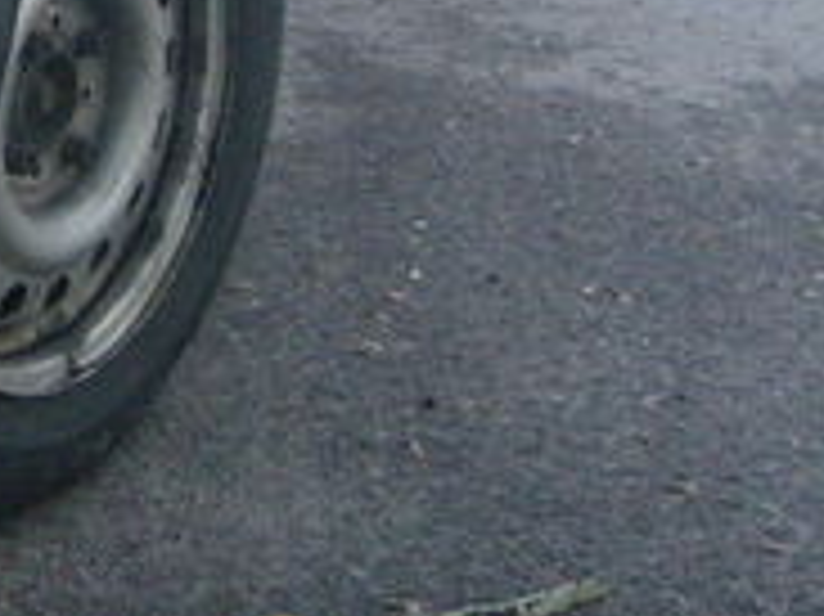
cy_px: -216
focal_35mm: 98
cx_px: 0
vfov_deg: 14.4
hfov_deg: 19.5
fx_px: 2331
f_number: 2.6
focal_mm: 4.9
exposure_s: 1/40
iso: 800
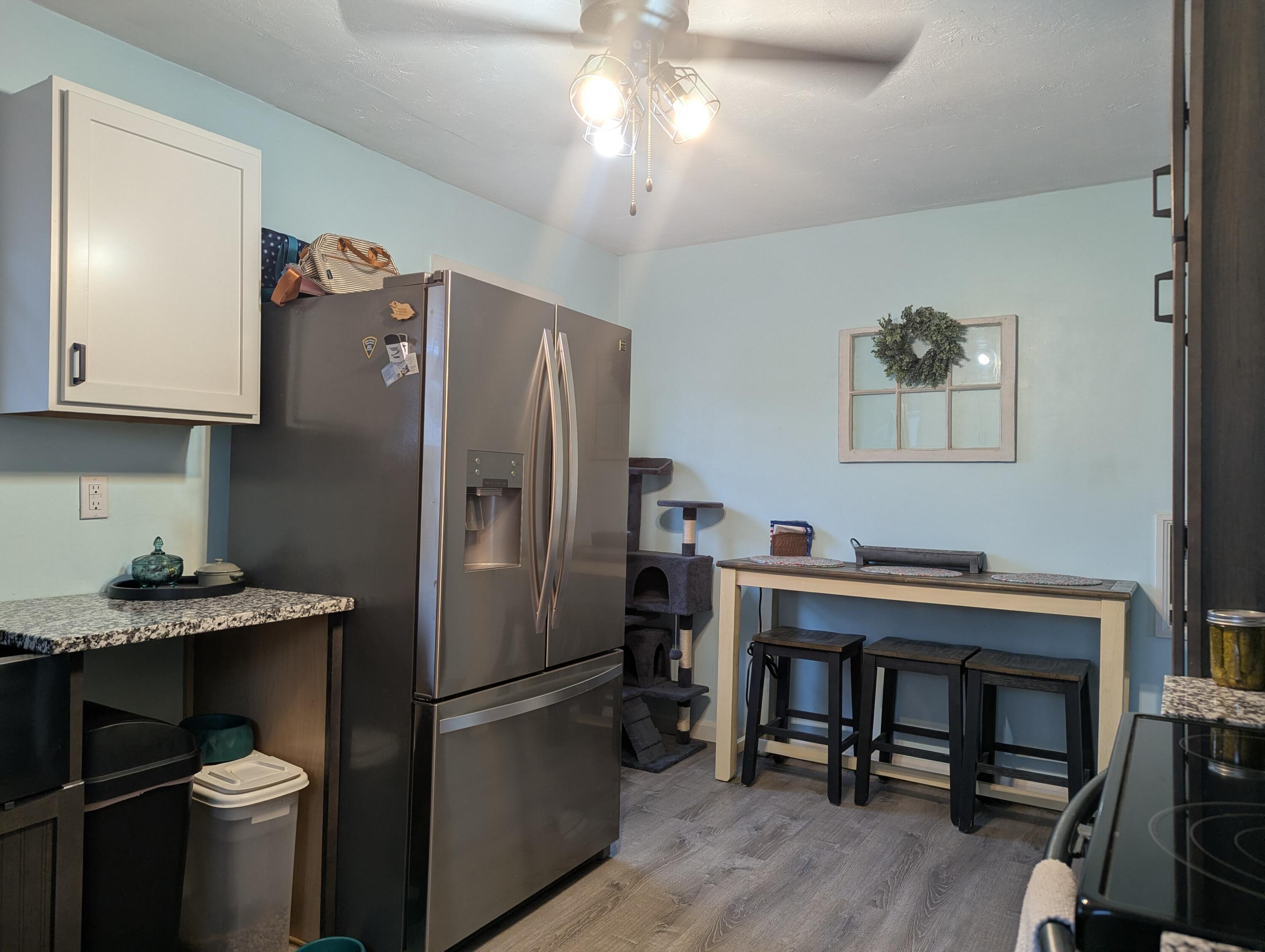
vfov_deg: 56.9
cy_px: 476
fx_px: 878
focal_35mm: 24
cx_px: 632
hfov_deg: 71.5
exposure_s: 1/24
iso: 58
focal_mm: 6.81
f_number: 1.85
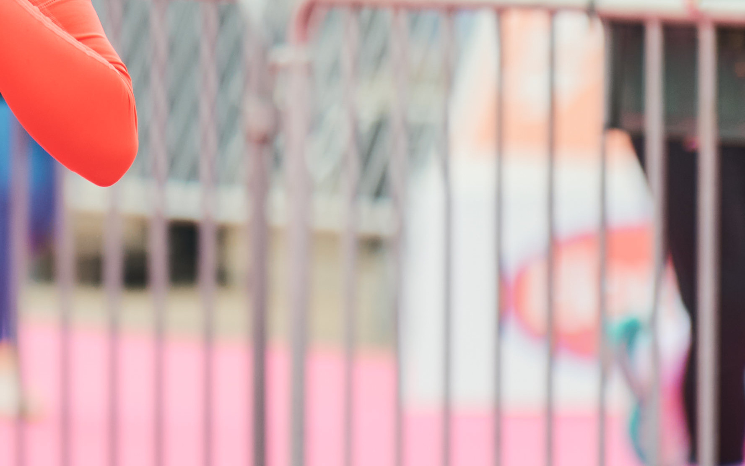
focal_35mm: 389
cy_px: 34
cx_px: 19
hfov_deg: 5.4
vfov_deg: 3.4
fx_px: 7899
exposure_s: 1/1600
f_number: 2.8
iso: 250
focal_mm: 150
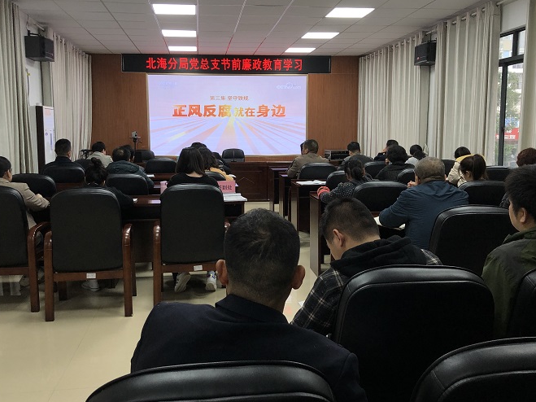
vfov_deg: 41.8
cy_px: 198
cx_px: 261
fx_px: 526
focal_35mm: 34
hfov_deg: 54.0
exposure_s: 1/34
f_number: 1.8
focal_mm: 4
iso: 32
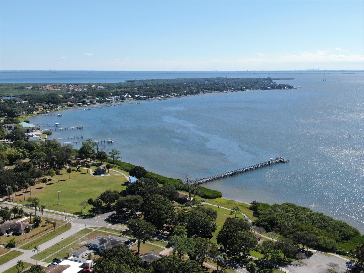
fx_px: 431
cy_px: 136
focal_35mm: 41
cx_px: 182
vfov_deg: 35.1
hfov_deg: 45.8
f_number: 3.5
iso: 100
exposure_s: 1/1000
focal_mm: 7.07
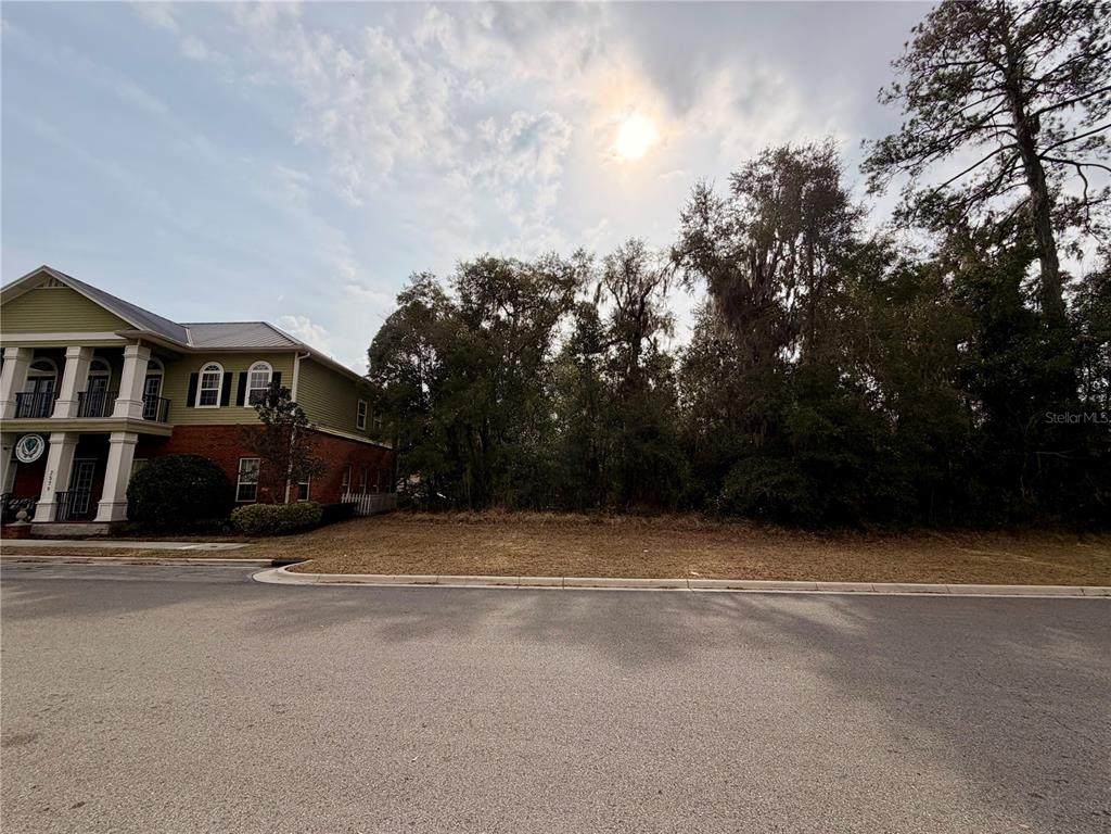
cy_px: 417
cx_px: 556
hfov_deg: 102.1
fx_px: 449
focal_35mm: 14
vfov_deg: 85.7
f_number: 2.2
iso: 25
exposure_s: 1/2165
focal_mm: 2.22
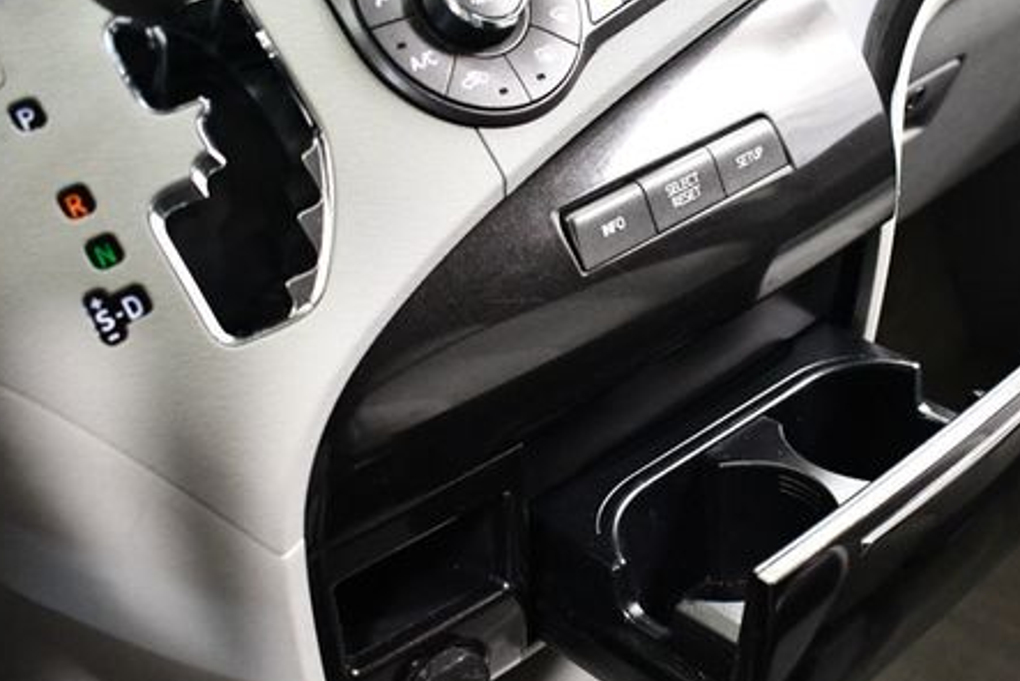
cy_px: 435
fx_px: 1474
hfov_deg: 37.8
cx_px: 668
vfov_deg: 25.9
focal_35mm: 52
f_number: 3.5
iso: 5000
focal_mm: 18
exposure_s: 1/60
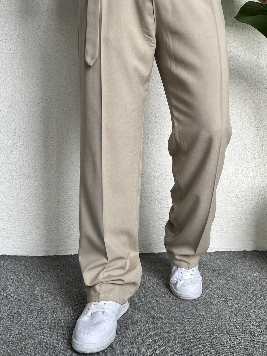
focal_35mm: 37
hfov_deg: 38.4
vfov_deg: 49.8
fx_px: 381
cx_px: 165
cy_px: 139
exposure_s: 1/131
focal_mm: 5.7
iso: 32
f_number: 1.5
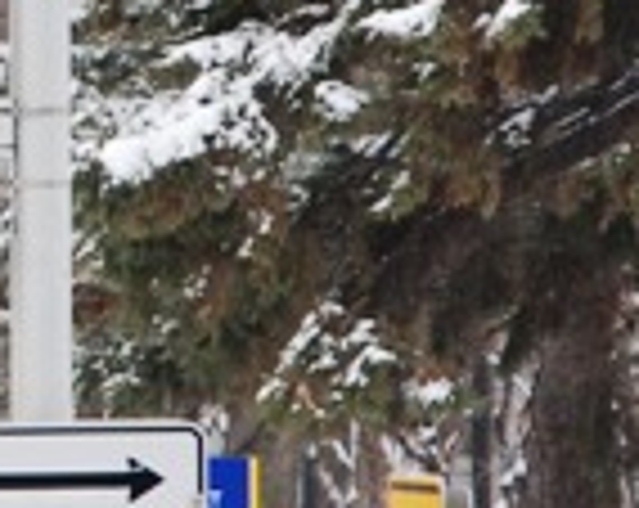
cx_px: -342
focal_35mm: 674
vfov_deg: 2.3
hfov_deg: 2.9
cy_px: 171
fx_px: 12720
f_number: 5
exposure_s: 1/400
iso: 200
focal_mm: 70
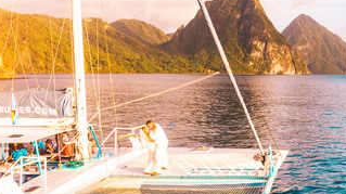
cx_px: 257
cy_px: 83
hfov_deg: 47.7
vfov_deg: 28.9
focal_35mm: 41
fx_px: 376
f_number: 2.8
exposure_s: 1/400
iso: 100
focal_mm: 4.5
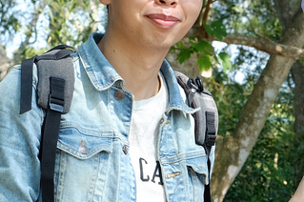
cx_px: 343
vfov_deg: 10.3
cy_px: 151
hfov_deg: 15.0
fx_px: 1122
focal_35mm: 133
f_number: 5.6
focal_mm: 35
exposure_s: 1/100
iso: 200
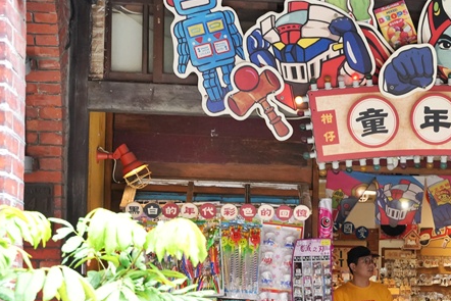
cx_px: 454
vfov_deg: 15.4
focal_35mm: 88
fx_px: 1103
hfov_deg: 22.2
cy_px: 248
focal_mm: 38
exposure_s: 1/320
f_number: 5
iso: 2500
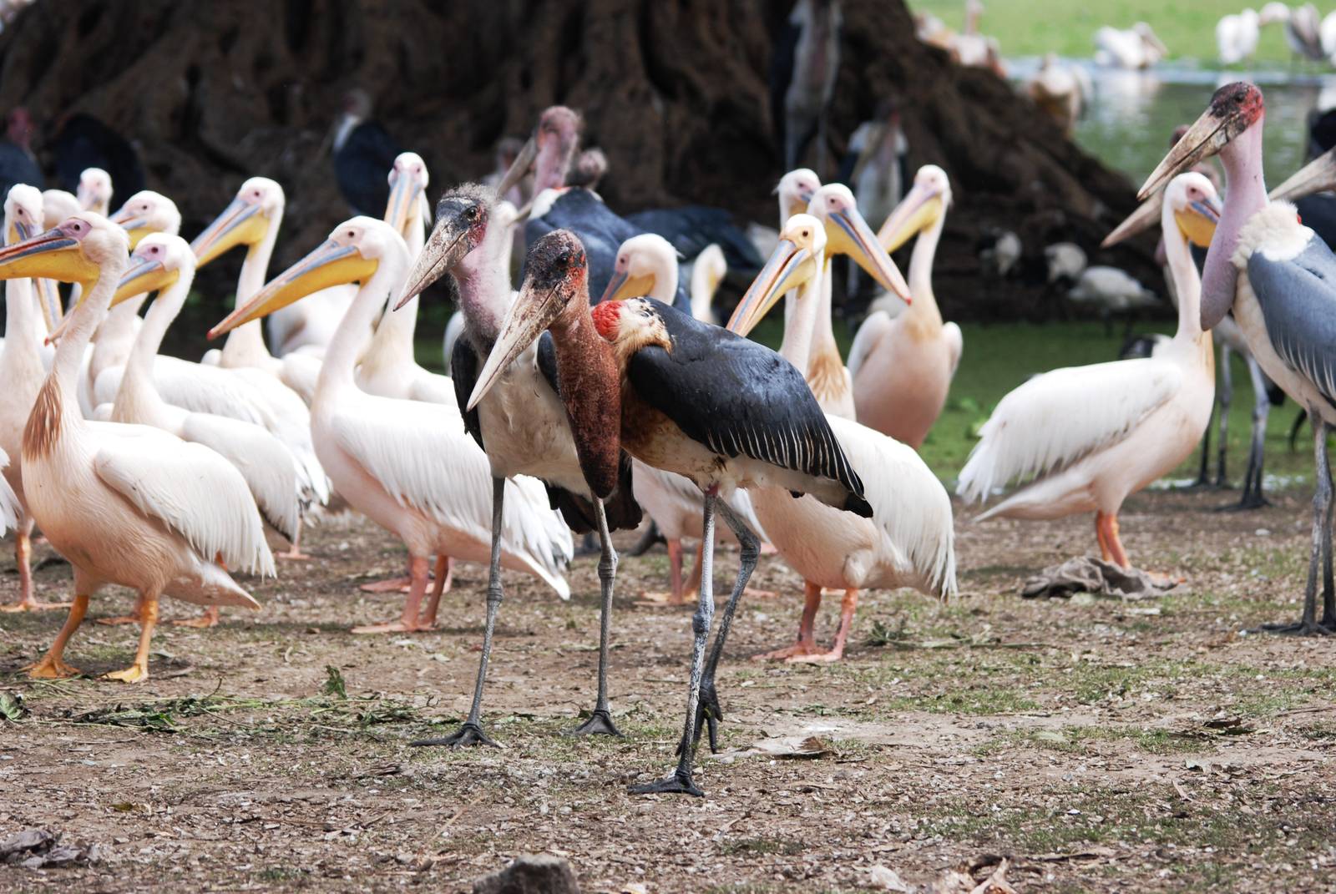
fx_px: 8360
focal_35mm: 225
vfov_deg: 6.1
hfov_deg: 9.1
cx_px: 668
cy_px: 447
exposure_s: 1/500
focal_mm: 150
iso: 200
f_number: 5
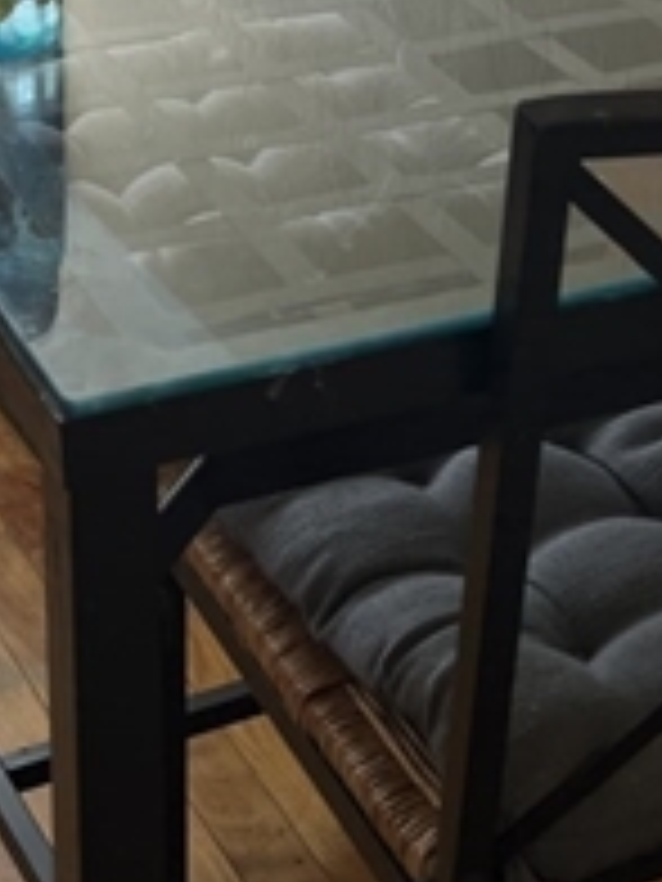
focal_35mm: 102
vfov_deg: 17.0
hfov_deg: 14.5
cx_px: 171
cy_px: -526
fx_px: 2601
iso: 32
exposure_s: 1/138
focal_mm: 5.7
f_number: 1.5
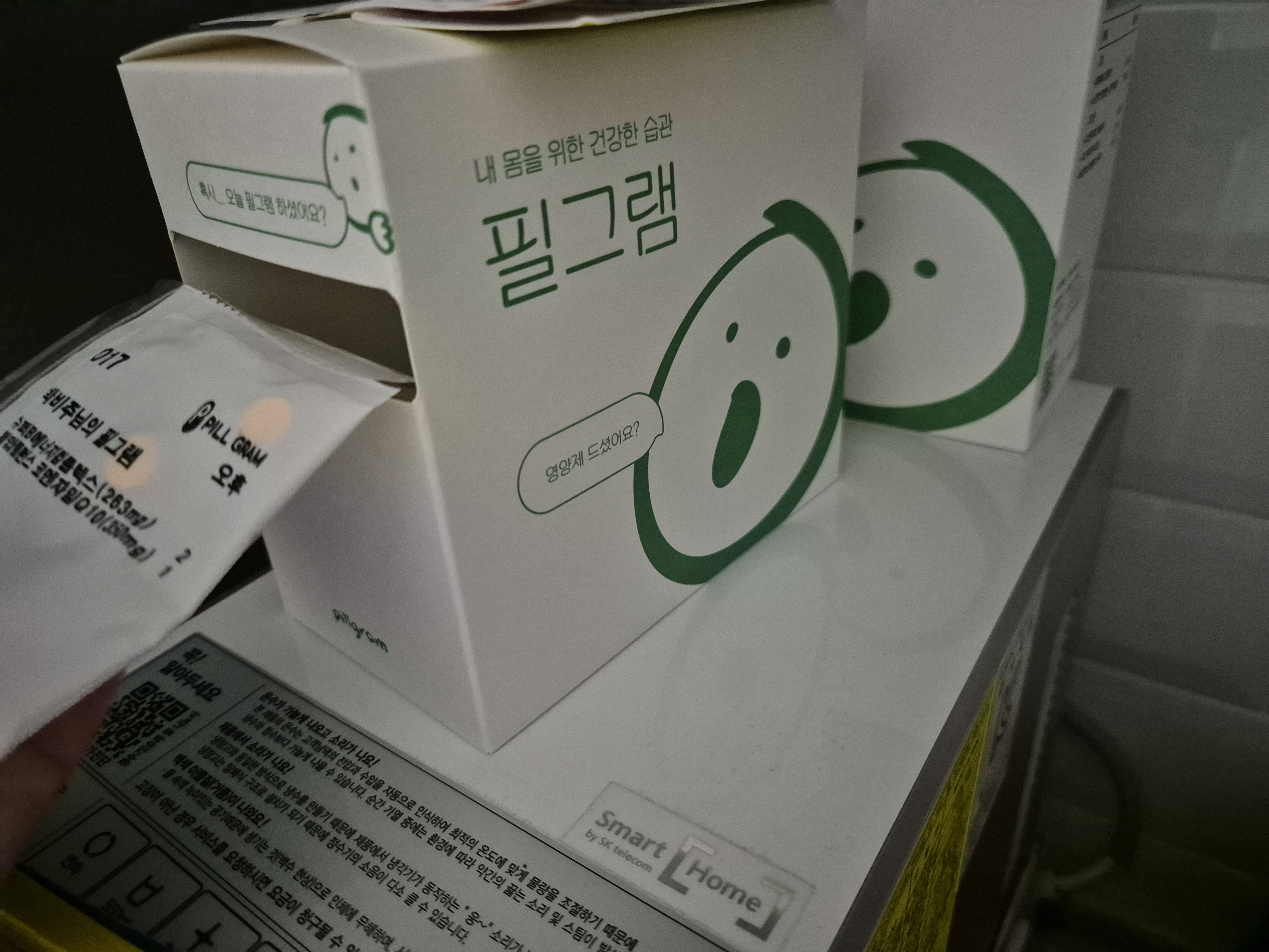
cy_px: 476
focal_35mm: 23
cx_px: 634
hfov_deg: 73.9
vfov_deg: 58.9
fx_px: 843
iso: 1600
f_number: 1.8
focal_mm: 5.4
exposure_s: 1/40
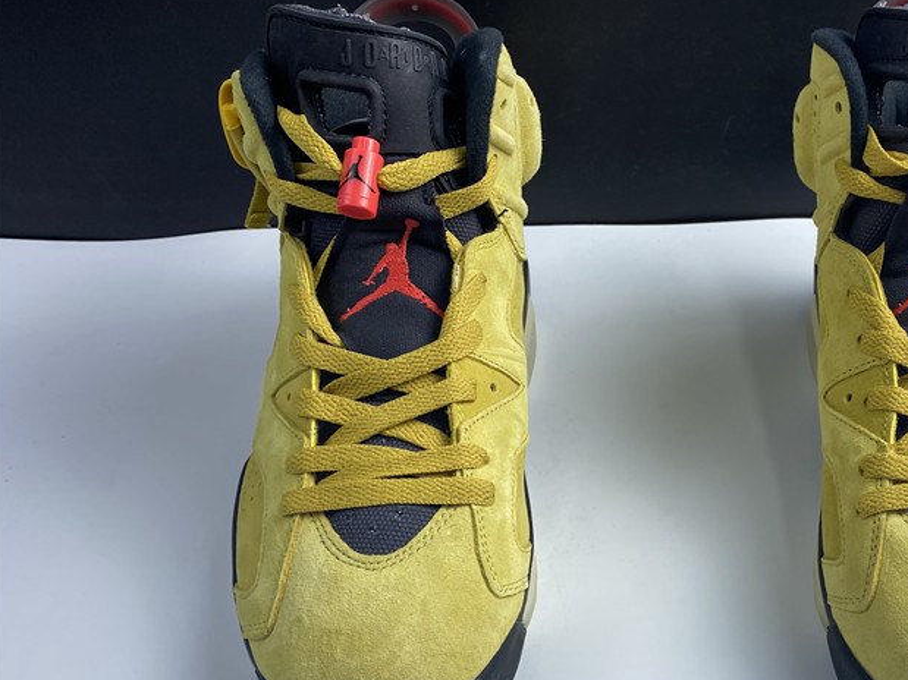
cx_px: 725
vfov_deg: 33.9
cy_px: 482
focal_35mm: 42
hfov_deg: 42.8
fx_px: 1101
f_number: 1.8
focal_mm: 4.25
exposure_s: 1/100
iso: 32
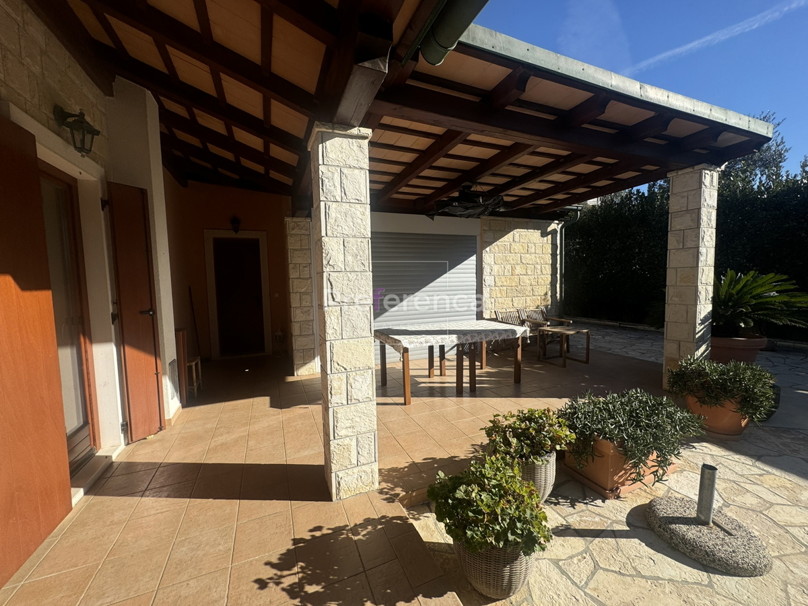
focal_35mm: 14
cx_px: 404
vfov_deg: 85.7
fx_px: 327
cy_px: 303
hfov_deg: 102.1
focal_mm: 2.22
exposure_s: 1/1789
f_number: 2.2
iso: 40
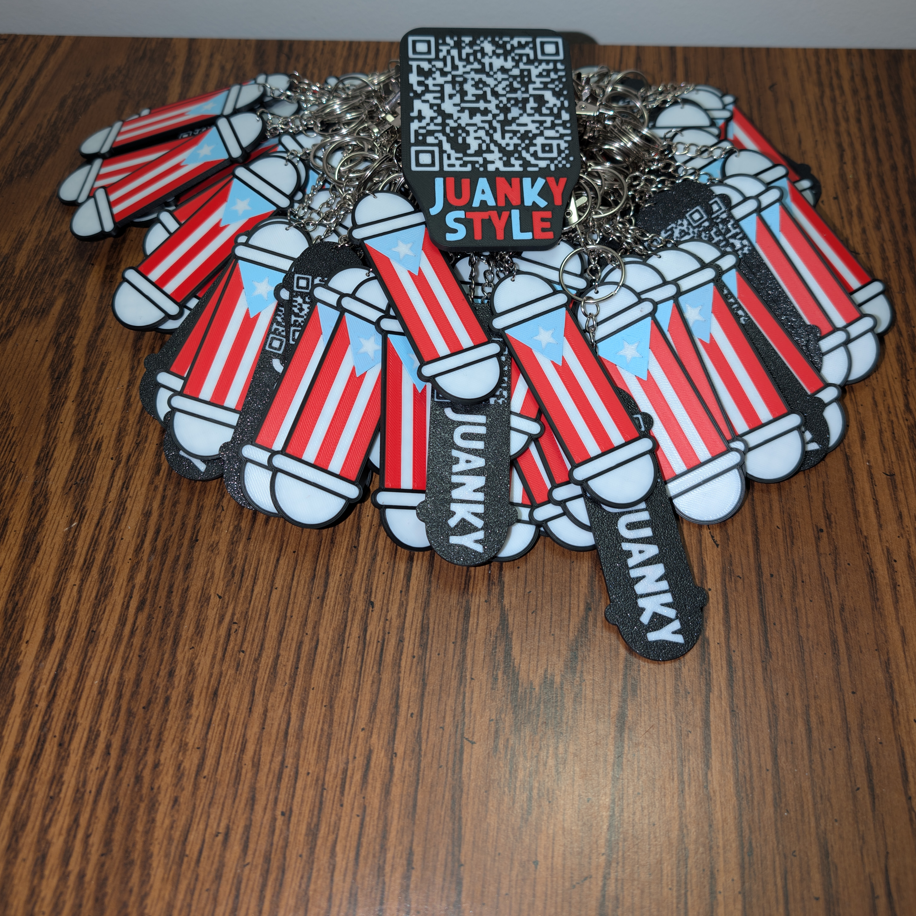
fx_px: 868
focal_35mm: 29
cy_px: 328
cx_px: 465
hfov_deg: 55.6
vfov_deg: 54.8
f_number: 1.68
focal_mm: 6.9
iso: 32
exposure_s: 1/18.5
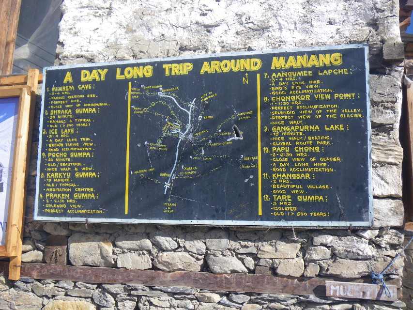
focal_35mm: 34
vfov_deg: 41.8
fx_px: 406
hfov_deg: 54.0
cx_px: 206
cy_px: 155
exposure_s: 1/200
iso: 50
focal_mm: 6.1
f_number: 4.6
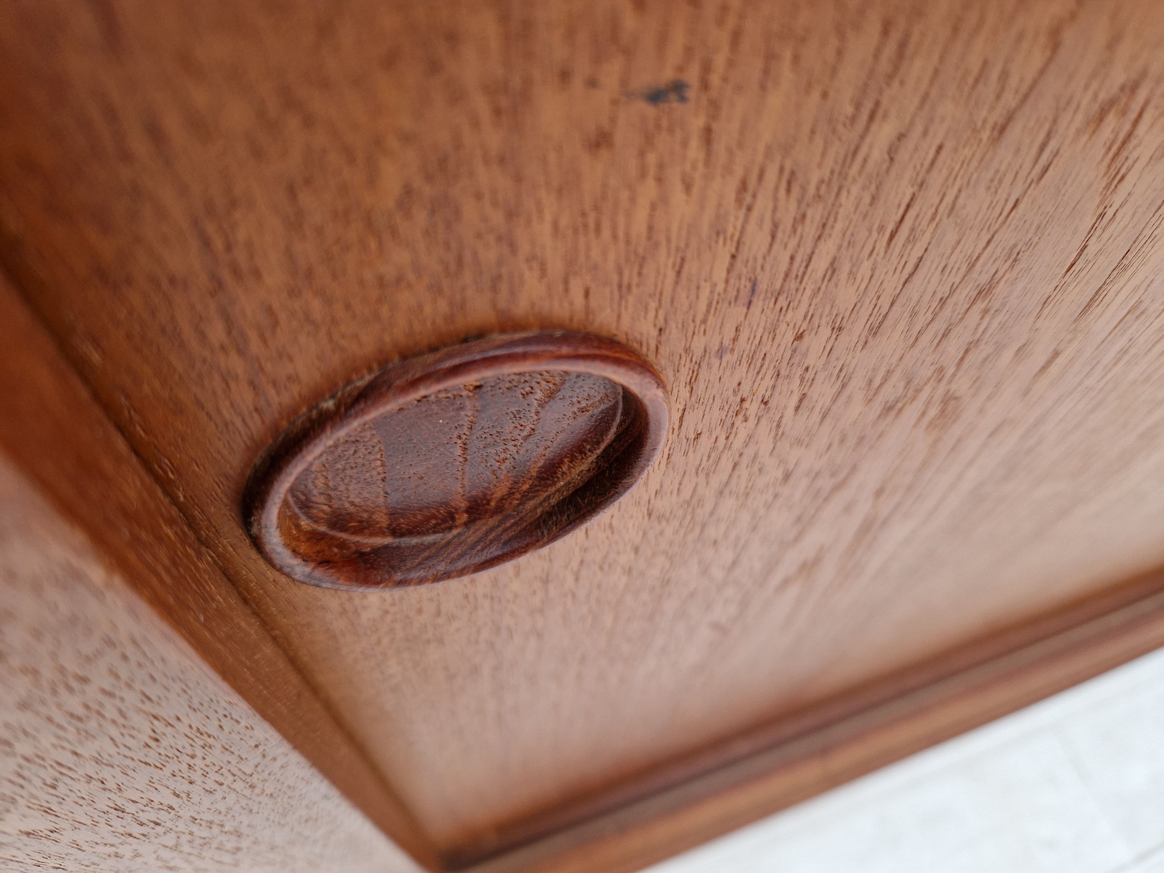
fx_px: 773
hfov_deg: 73.9
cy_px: 436
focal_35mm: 23
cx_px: 582
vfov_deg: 58.9
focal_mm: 5.4
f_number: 1.8
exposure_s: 1/180
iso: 50
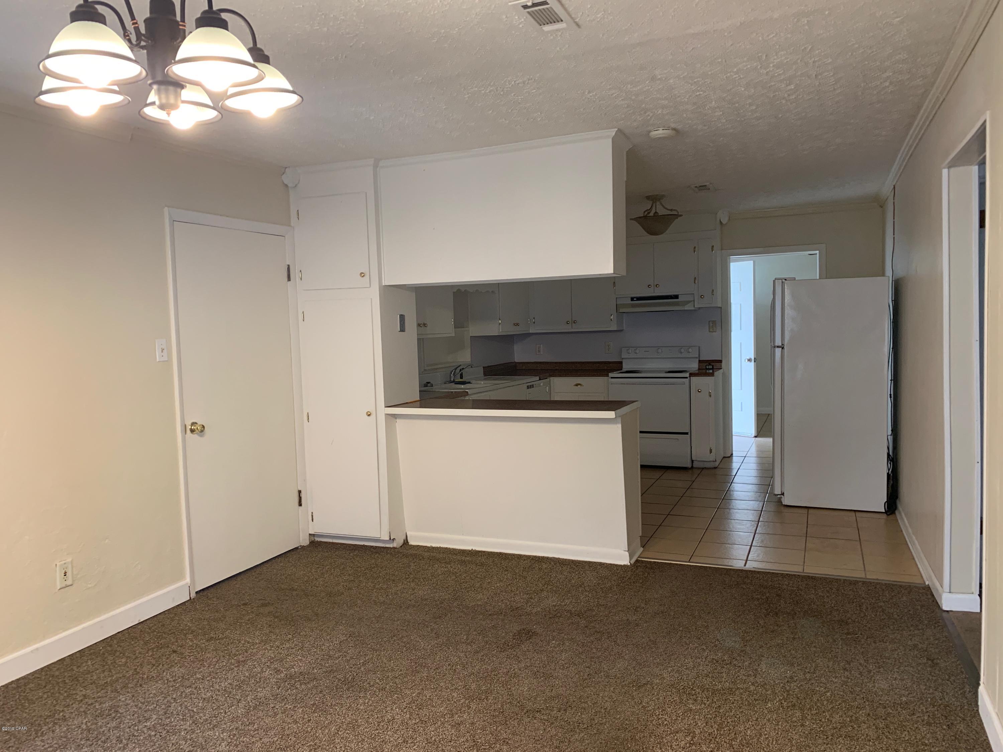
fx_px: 753
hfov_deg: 67.3
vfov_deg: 53.1
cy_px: 376
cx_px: 502
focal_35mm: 26
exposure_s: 1/60
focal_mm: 4.25
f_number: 1.8
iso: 125
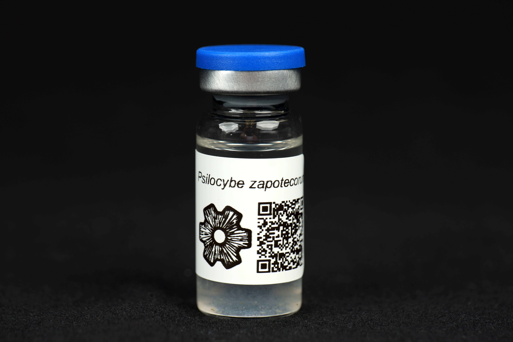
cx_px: 256
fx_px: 1496
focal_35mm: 105
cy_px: 171
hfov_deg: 19.5
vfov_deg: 13.0
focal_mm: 105
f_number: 8
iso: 100
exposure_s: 1/60
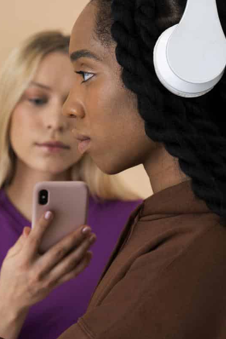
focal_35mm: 101
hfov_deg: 13.5
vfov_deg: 20.2
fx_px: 951
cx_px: 66
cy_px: 170
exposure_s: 1/160
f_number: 4.5
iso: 400
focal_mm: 67
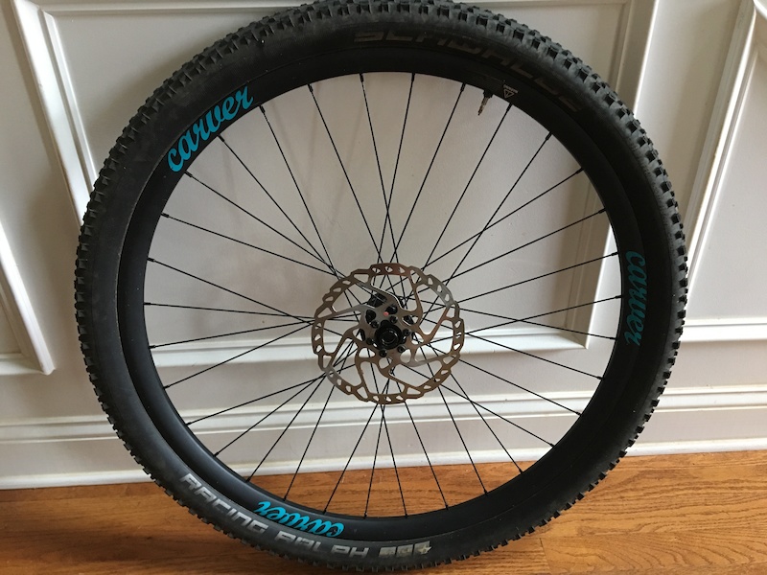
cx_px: 384
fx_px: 643
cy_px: 288
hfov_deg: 61.7
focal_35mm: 29
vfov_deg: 48.2
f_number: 2.2
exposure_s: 1/24
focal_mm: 4.15
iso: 200
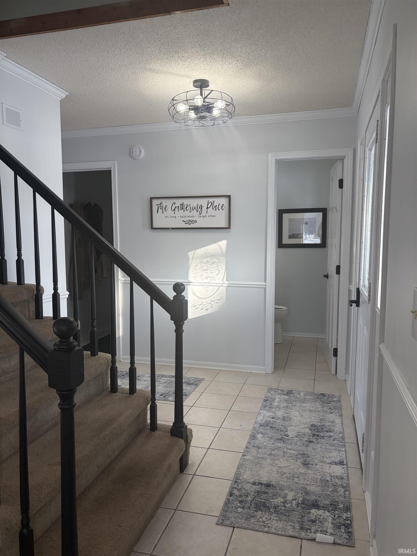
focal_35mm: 26
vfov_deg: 67.3
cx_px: 208
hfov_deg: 53.1
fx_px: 418
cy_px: 278
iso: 100
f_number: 1.6
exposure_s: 1/228
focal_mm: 5.96
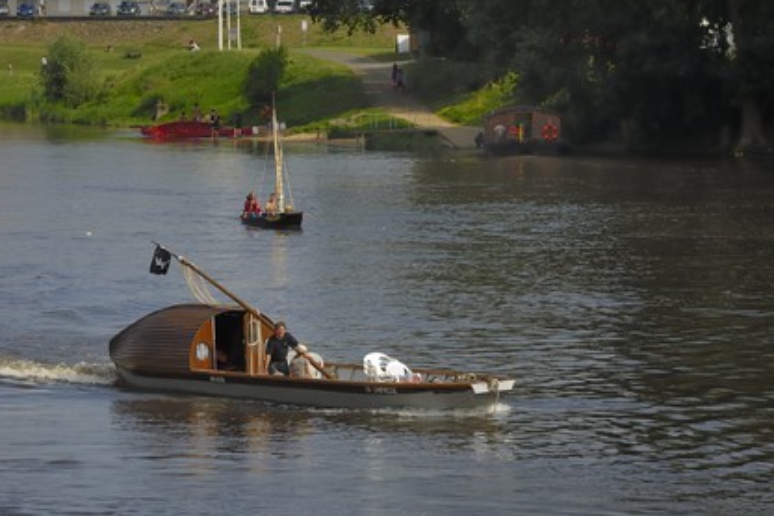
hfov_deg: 9.7
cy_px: 258
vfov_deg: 6.5
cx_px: 387
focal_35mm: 212
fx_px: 4558
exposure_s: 1/320
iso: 100
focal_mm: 140
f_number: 5.6
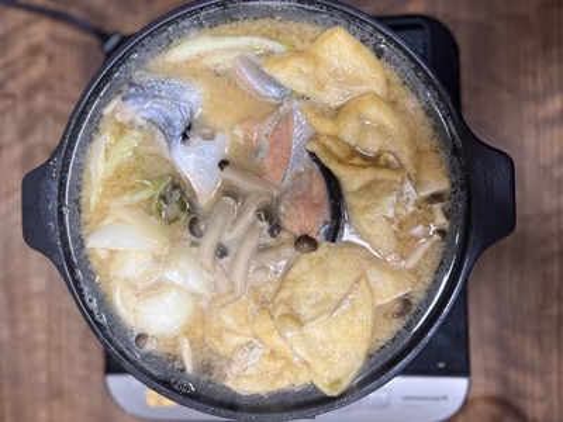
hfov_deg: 67.3
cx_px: 282
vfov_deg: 53.1
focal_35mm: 26
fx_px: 423
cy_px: 211
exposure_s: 1/50
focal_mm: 5.7
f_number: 1.5
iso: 80
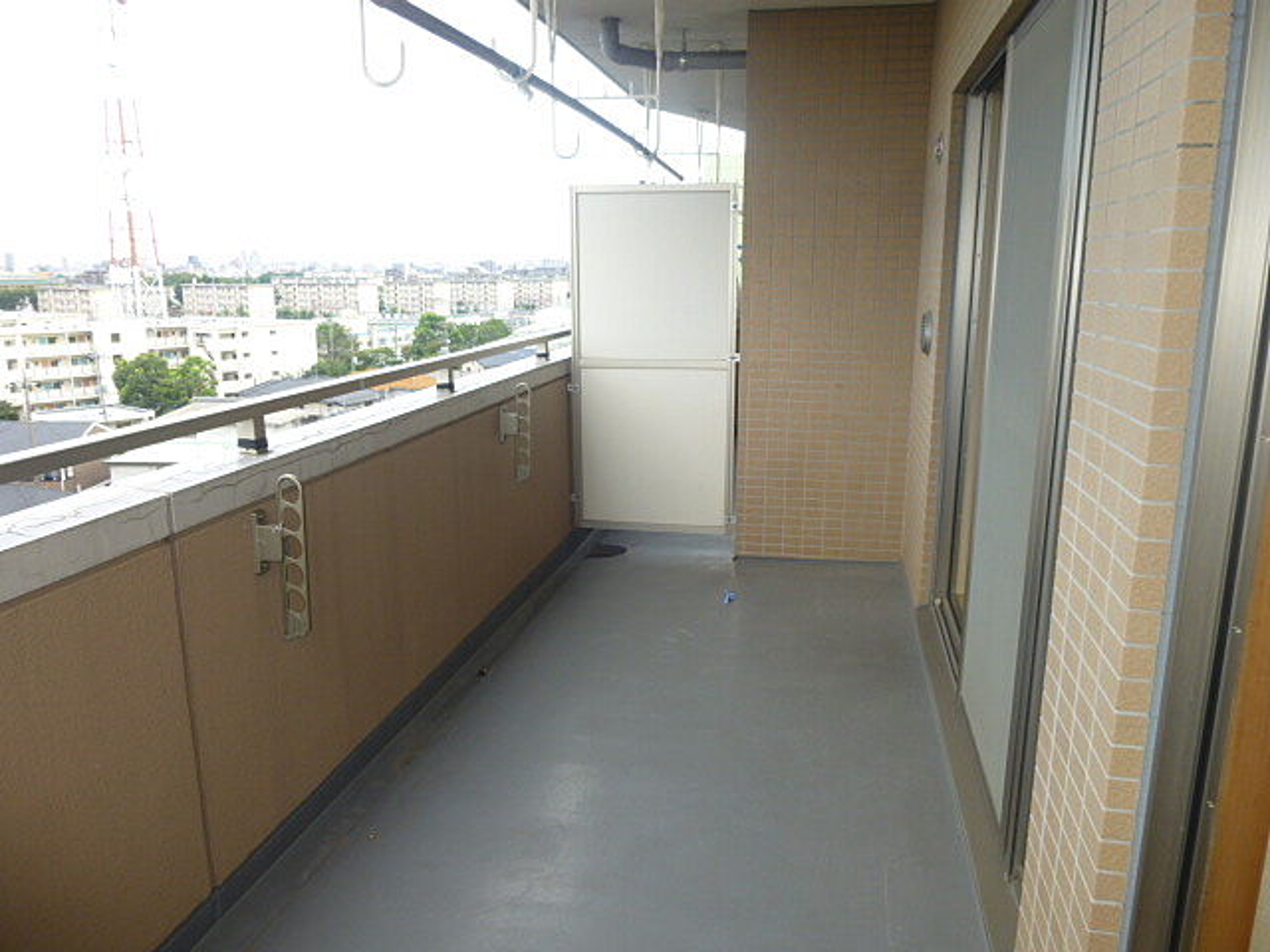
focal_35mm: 25
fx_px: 917
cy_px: 476
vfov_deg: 54.9
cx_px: 635
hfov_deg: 69.4
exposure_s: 1/100
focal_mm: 4.5
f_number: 3.1
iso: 100
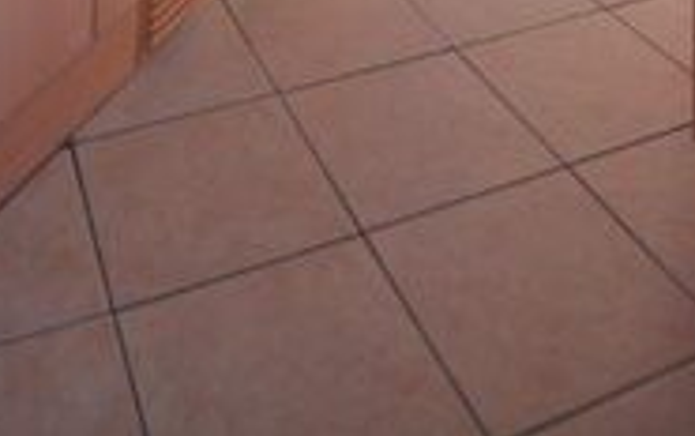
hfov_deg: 38.8
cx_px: 389
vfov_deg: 15.9
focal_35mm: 52
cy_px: -547
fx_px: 986
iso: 200
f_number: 3.8
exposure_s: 1/50
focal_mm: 12
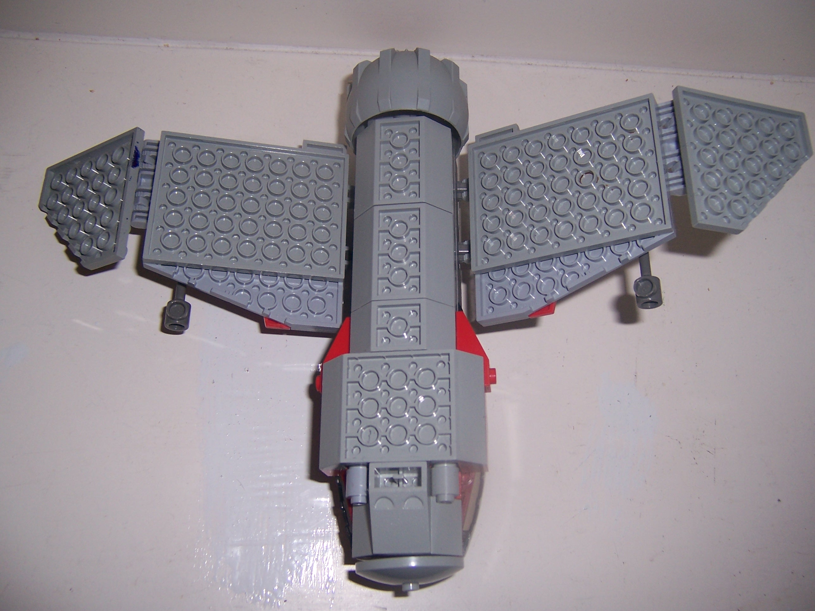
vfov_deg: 42.9
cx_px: 408
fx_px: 777
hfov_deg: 55.4
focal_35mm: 33
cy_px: 306
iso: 80
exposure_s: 1/60
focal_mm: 5.5
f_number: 2.8
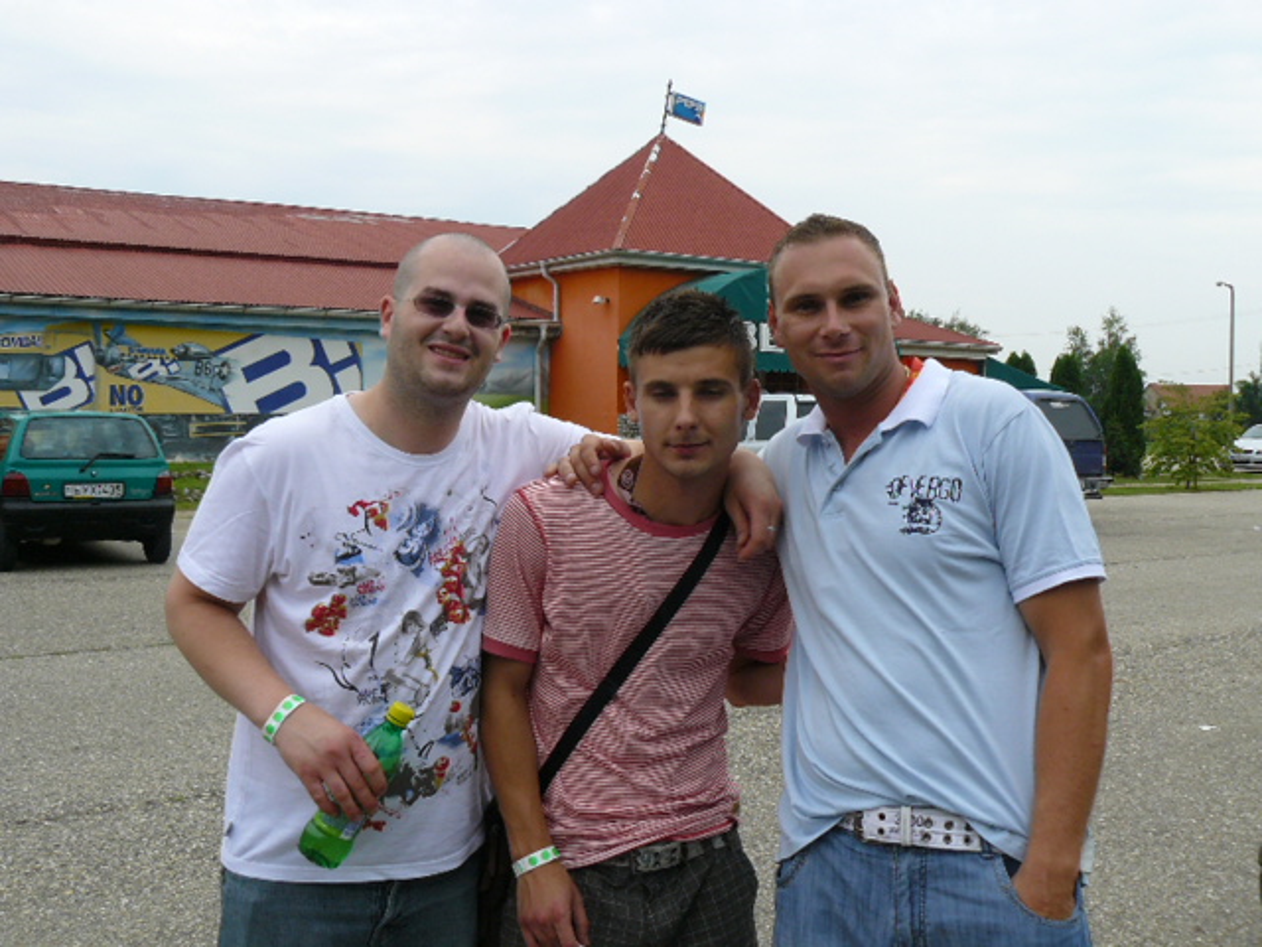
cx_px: 631
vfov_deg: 39.7
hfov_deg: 51.4
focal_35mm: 36
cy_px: 474
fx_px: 1312
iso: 100
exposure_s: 1/200
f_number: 5
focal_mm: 6
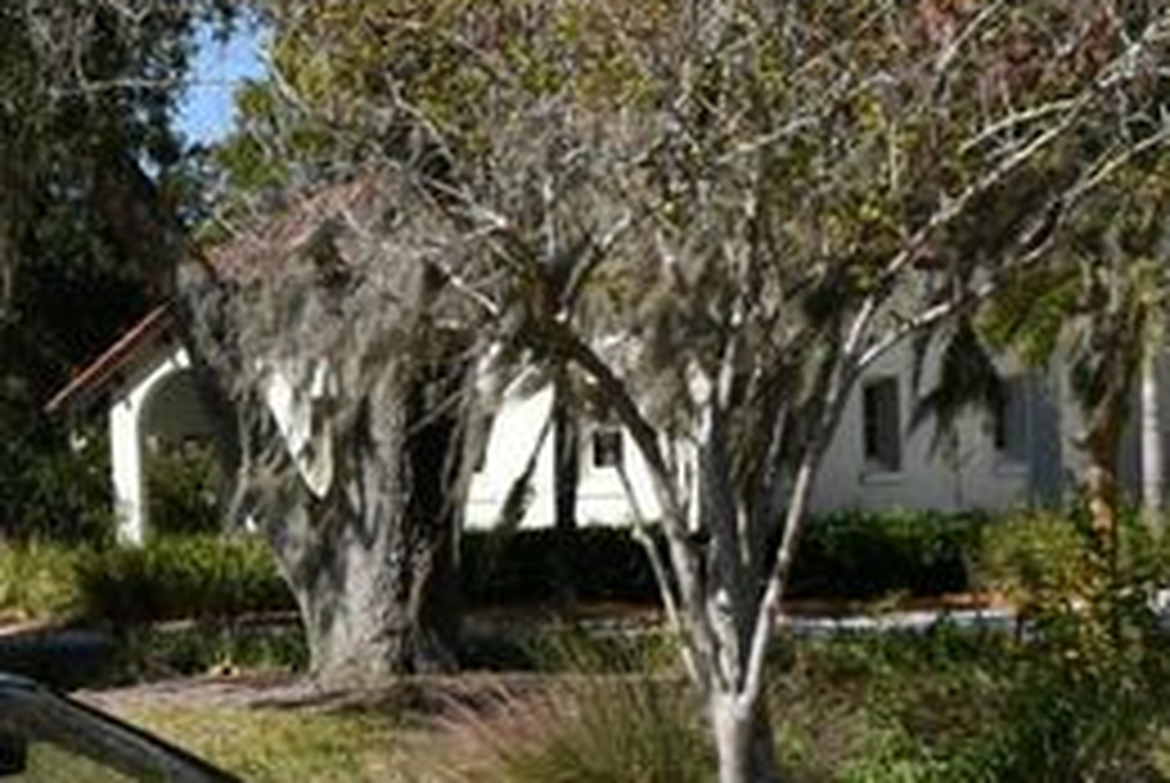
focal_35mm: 123
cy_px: 749
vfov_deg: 11.1
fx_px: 4002
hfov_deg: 16.1
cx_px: -144
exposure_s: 1/400
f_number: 10
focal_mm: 25
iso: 100
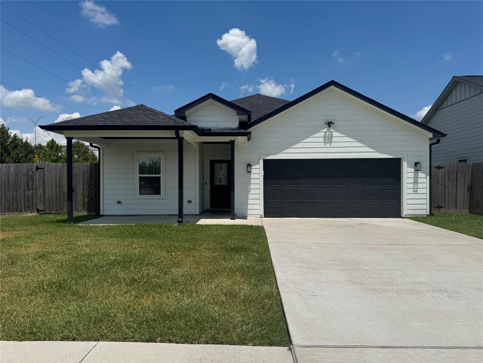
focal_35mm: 24
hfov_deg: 71.6
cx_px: 242
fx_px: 335
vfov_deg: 56.8
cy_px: 182
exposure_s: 1/9009
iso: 80
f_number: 1.78
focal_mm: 6.76
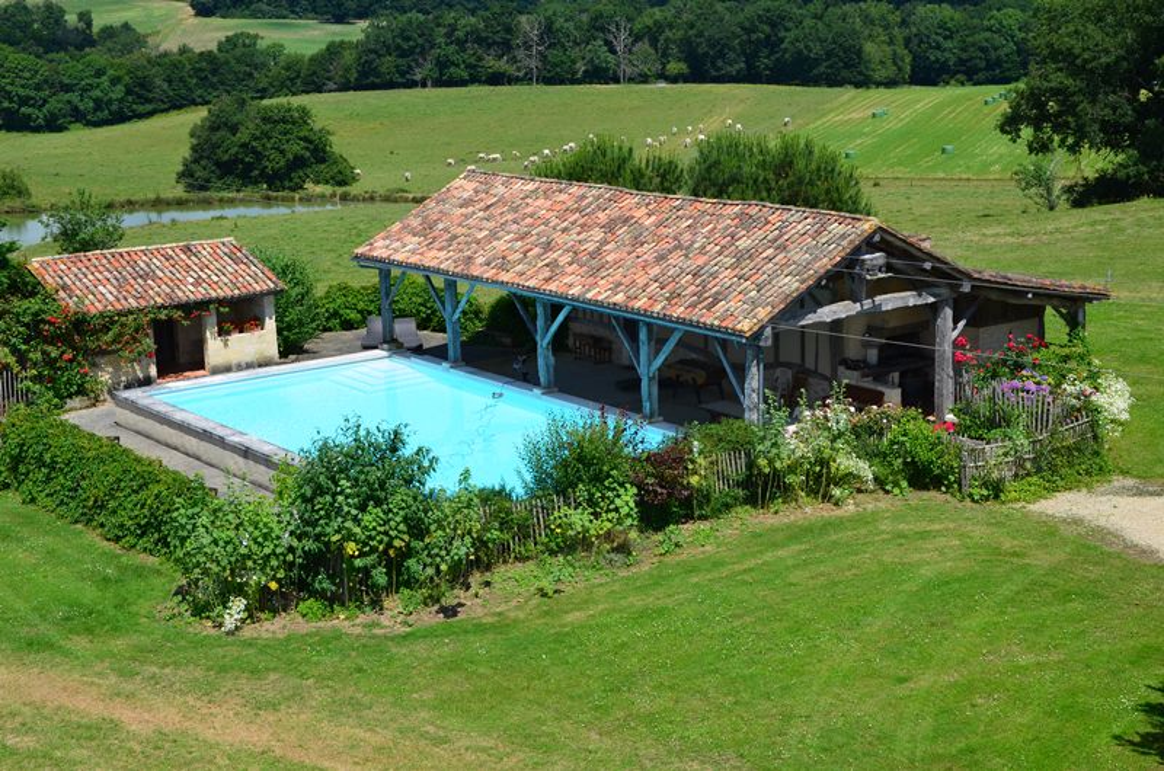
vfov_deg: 23.7
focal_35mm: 57
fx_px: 1839
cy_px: 386
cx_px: 582
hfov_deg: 35.1
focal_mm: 38
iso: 200
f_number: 11
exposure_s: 1/400
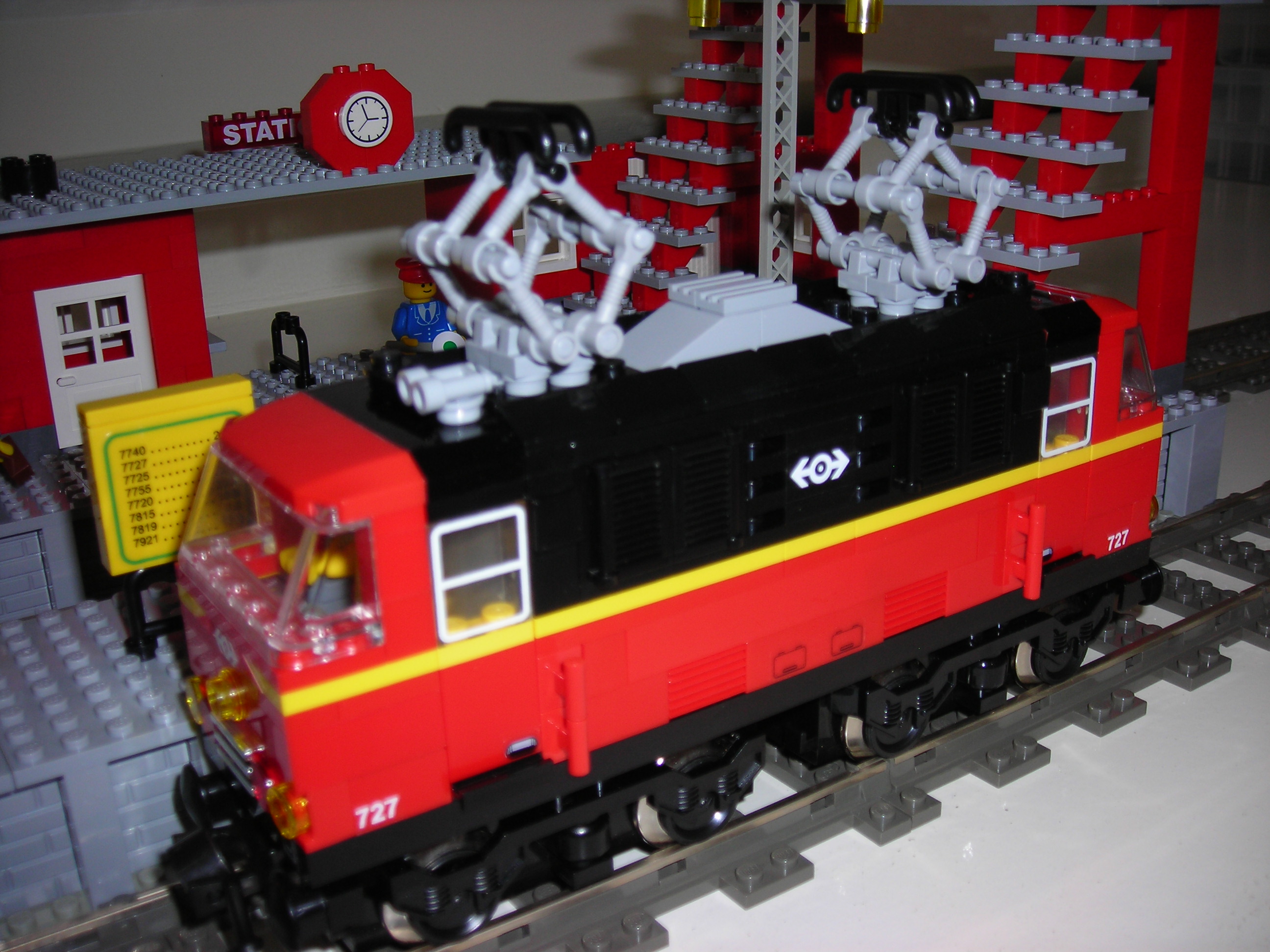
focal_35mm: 38
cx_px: 635
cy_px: 476
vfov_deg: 37.7
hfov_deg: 49.0
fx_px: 1394
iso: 50
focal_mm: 6.3
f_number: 3.2
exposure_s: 1/60.1
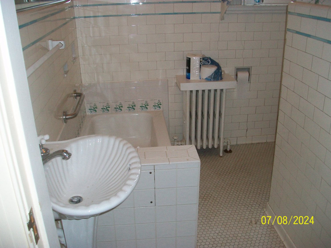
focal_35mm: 34
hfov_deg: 54.0
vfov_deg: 41.8
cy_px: 124
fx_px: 325
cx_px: 166
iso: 120
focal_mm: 5.7
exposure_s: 1/60
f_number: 2.8
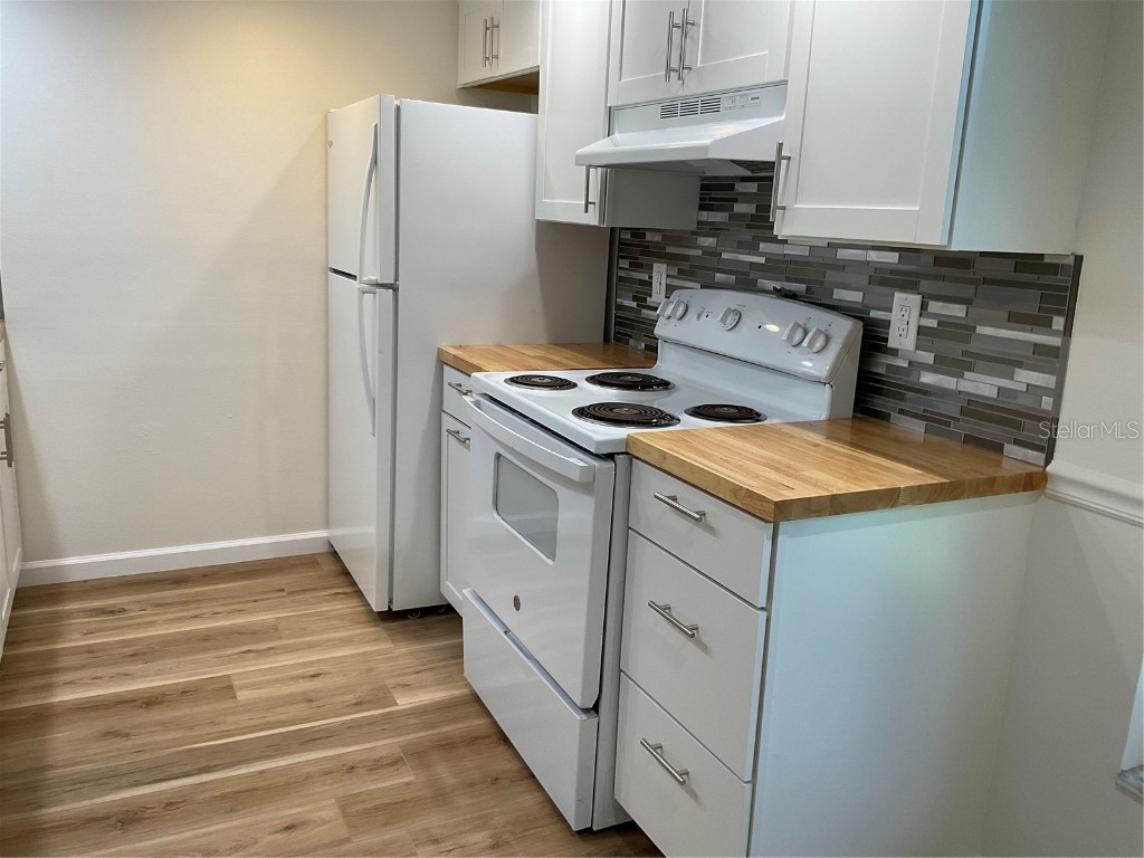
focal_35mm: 29
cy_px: 429
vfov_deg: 48.2
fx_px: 958
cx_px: 572
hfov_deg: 61.7
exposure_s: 1/120
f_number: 1.8
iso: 64
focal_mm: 3
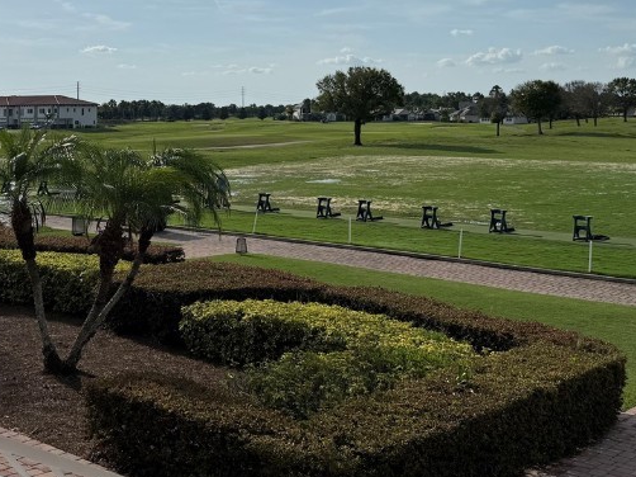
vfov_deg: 28.8
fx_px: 900
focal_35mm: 49
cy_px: 79
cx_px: 285
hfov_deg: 38.9
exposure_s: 1/14286
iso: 80
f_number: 1.78
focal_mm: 6.76
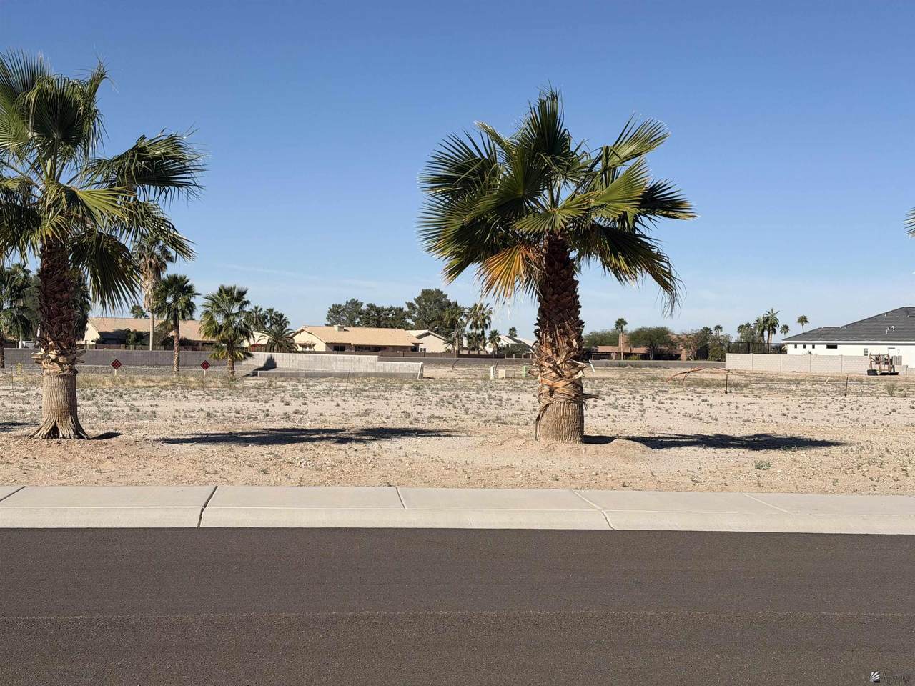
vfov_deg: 30.3
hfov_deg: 39.7
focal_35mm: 48
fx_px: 1269
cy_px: 343
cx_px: 458
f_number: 1.78
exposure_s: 1/8772
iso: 64
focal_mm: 6.76
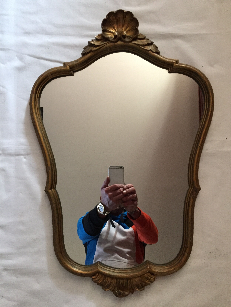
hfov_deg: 48.2
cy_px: 154
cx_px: 116
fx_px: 258
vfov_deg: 61.7
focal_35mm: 29
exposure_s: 1/30
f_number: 2.2
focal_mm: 4.15
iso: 250
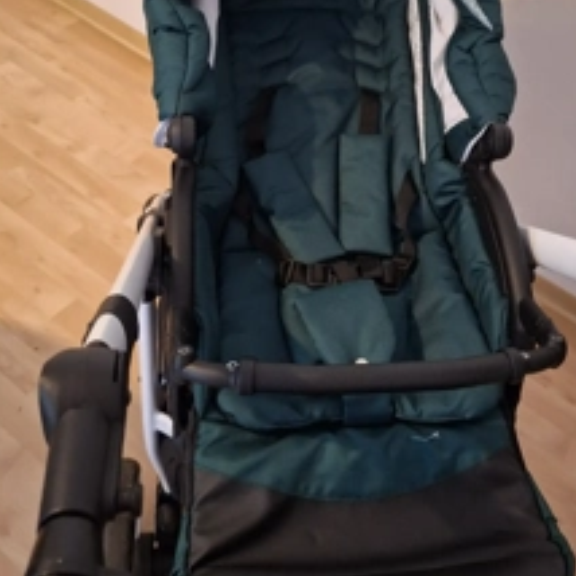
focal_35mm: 38
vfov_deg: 43.7
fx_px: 715
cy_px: 234
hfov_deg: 43.7
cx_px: 342
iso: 400
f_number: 1.8
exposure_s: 1/20
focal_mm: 5.54
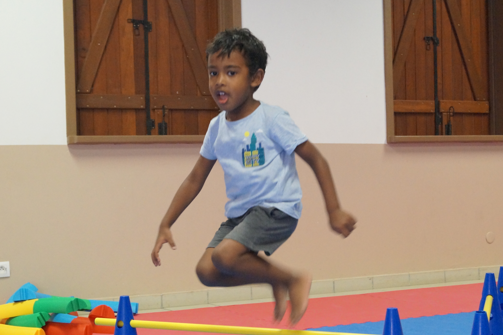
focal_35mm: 59
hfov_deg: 33.9
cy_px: 216
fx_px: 824
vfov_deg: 22.9
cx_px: 233
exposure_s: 1/100
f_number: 4.5
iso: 3200
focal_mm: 30
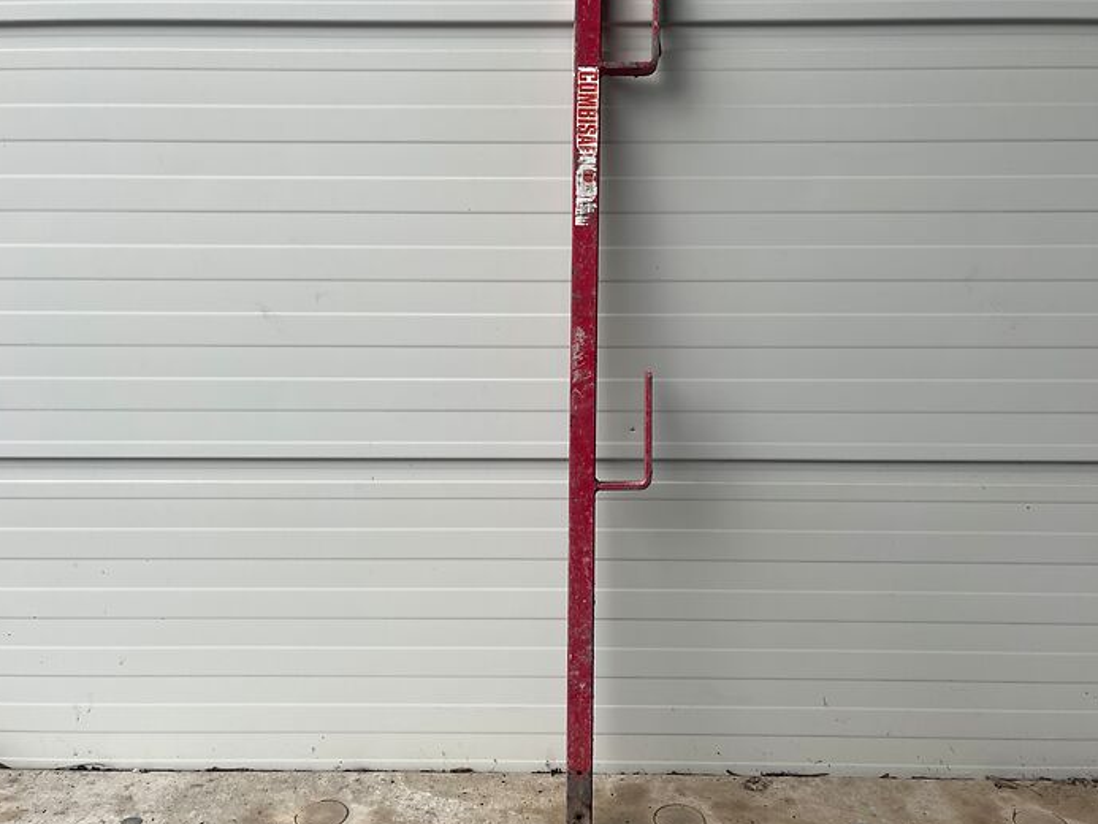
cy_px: 395
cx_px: 572
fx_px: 952
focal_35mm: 30
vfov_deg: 46.8
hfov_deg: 59.9
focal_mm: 5.1
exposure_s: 1/122
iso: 32
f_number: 1.6
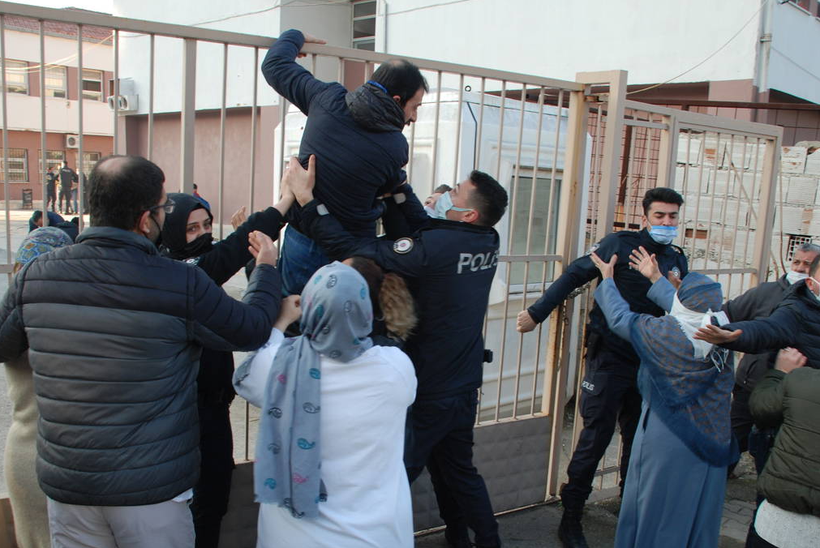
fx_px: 866
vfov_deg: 35.0
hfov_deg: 50.7
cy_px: 339
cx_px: 406
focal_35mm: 38
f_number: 5
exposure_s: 1/100
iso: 200
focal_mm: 20
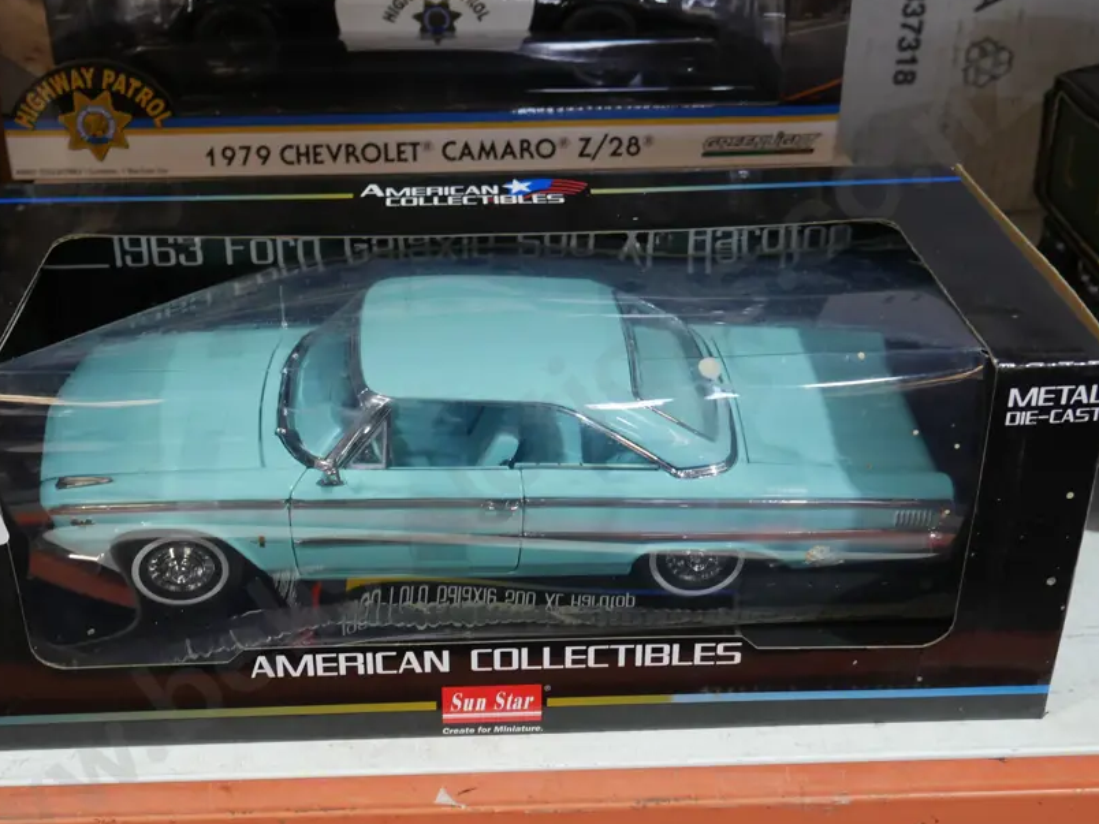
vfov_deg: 28.5
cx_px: 463
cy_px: 494
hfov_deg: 37.4
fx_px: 1619
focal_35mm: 51
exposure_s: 1/60
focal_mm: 20
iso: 640
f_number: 4.4
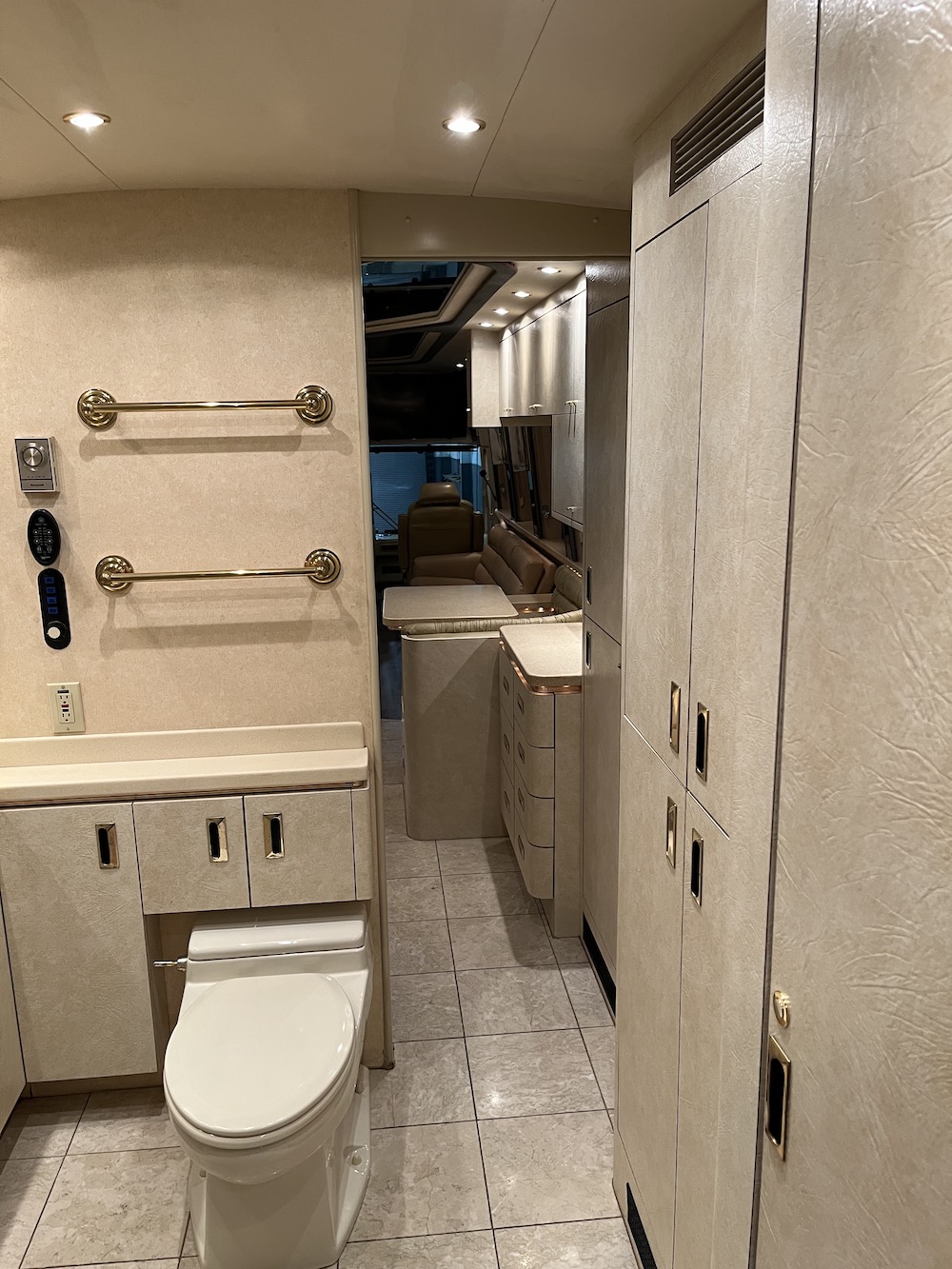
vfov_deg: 67.3
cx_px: 476
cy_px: 634
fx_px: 953
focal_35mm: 26
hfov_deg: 53.1
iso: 125
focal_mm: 5.1
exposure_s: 1/88
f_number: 1.6
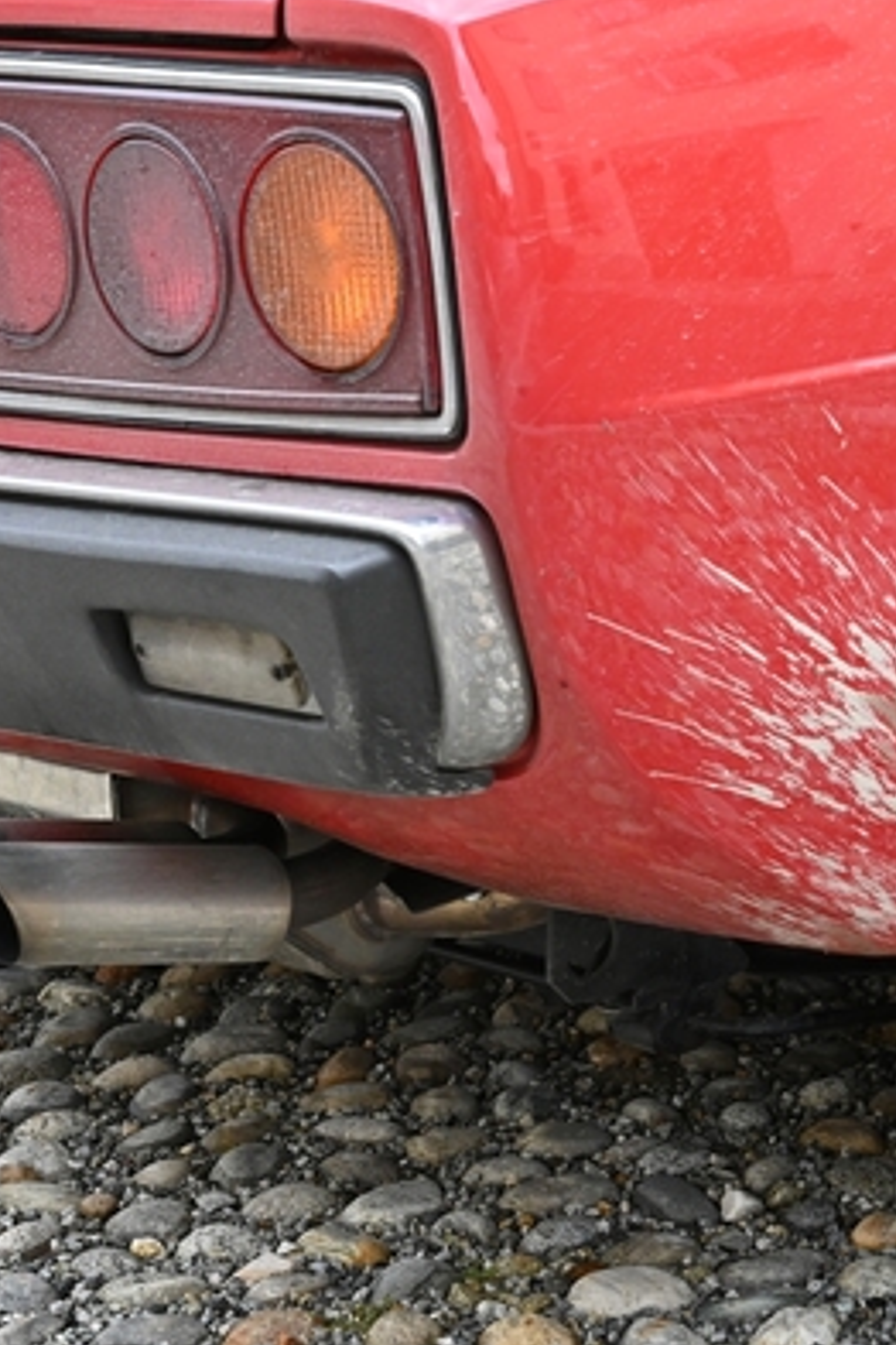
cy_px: 666
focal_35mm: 96
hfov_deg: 14.1
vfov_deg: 21.2
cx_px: 787
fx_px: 3584
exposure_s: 1/640
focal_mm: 63
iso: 4000
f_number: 13
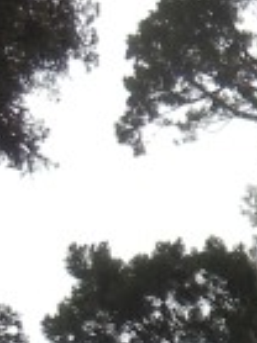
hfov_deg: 6.4
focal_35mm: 221
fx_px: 2191
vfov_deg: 8.9
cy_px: 348
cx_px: 610
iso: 160
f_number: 3.5
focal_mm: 5.4
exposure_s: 1/360
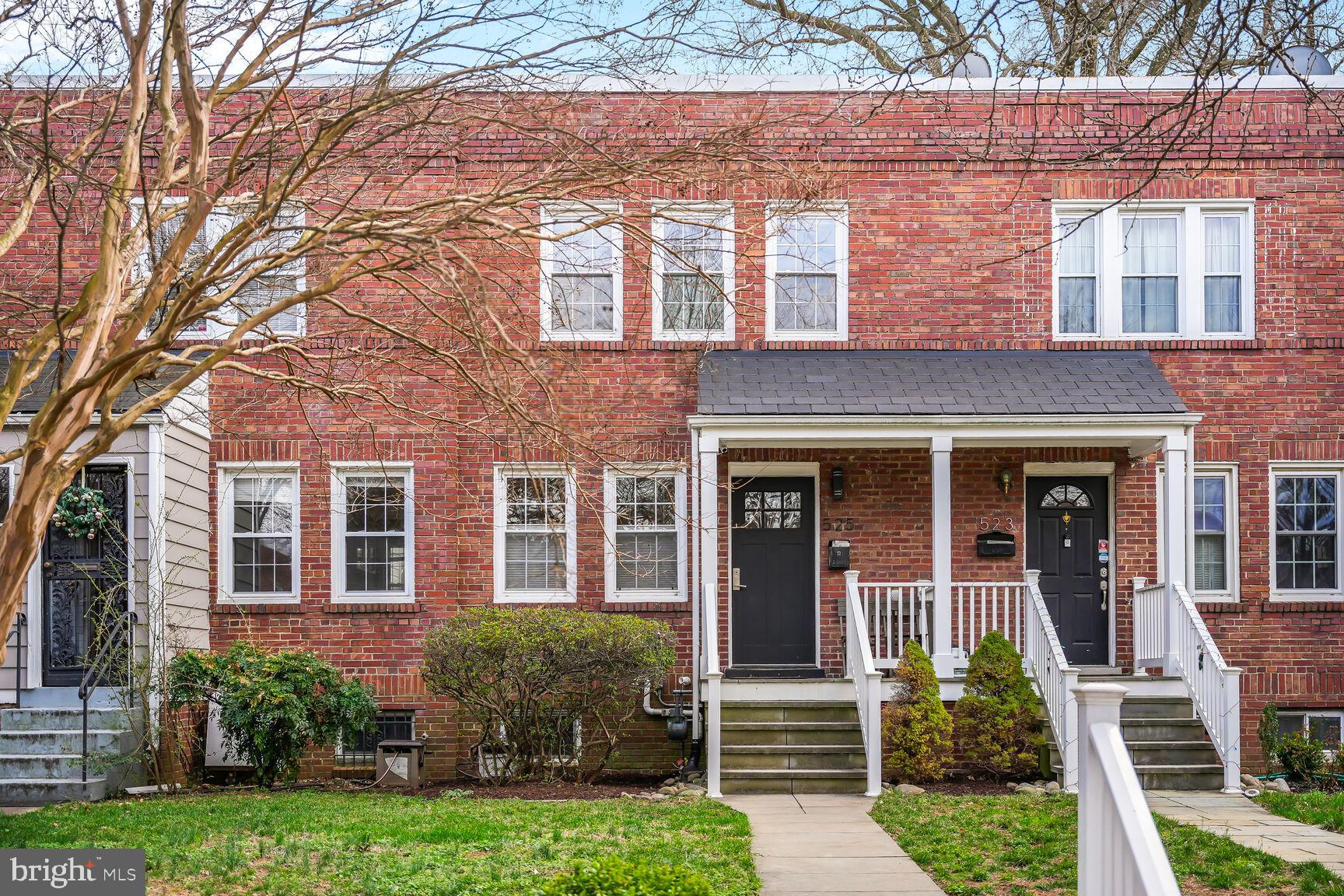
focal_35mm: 37
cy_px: 448
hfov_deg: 52.3
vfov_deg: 36.2
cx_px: 672
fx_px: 1370
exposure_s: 1/640
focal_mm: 36.7
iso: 100
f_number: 2.8
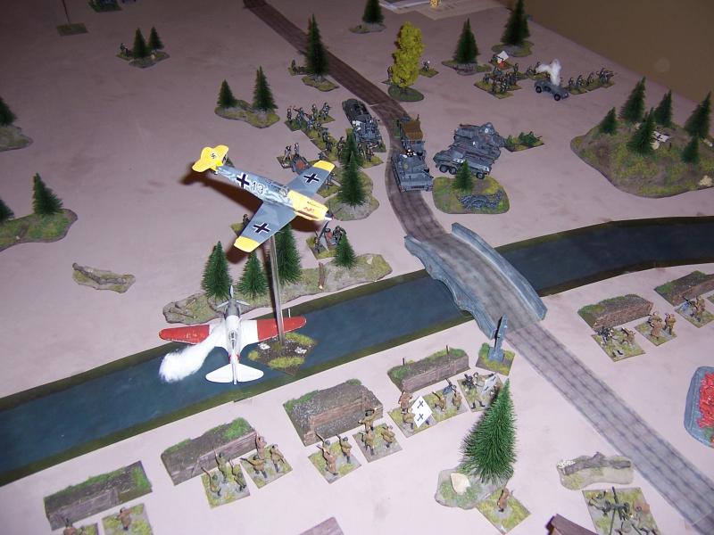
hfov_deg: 55.4
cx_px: 357
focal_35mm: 33
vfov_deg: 42.9
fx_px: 681
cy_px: 268
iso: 80
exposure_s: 1/60
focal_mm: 5.5
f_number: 2.8
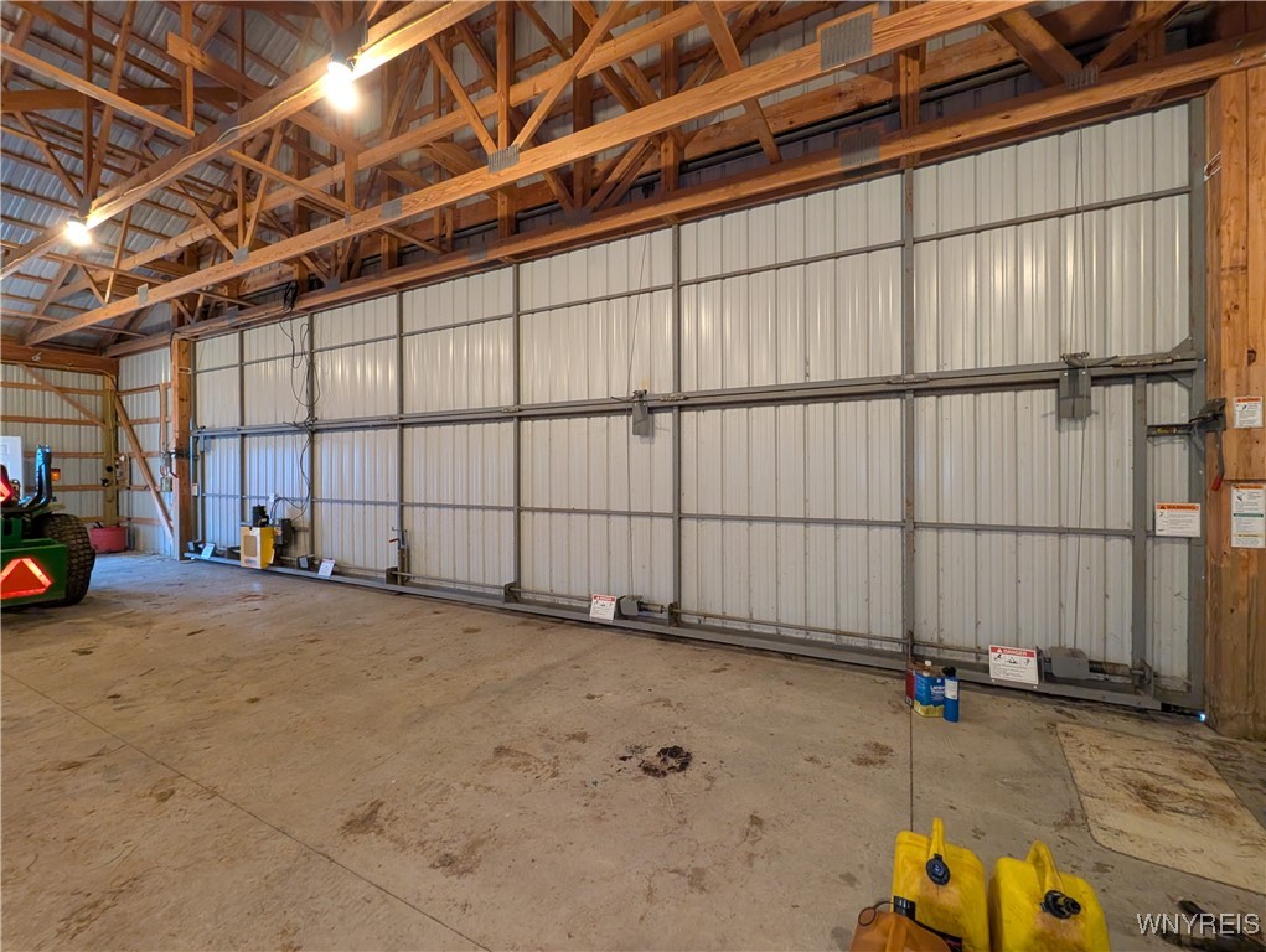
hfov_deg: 106.1
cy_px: 476
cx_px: 633
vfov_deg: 90.0
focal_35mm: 13
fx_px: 476
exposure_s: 1/24
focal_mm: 1.95
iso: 447
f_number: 2.2
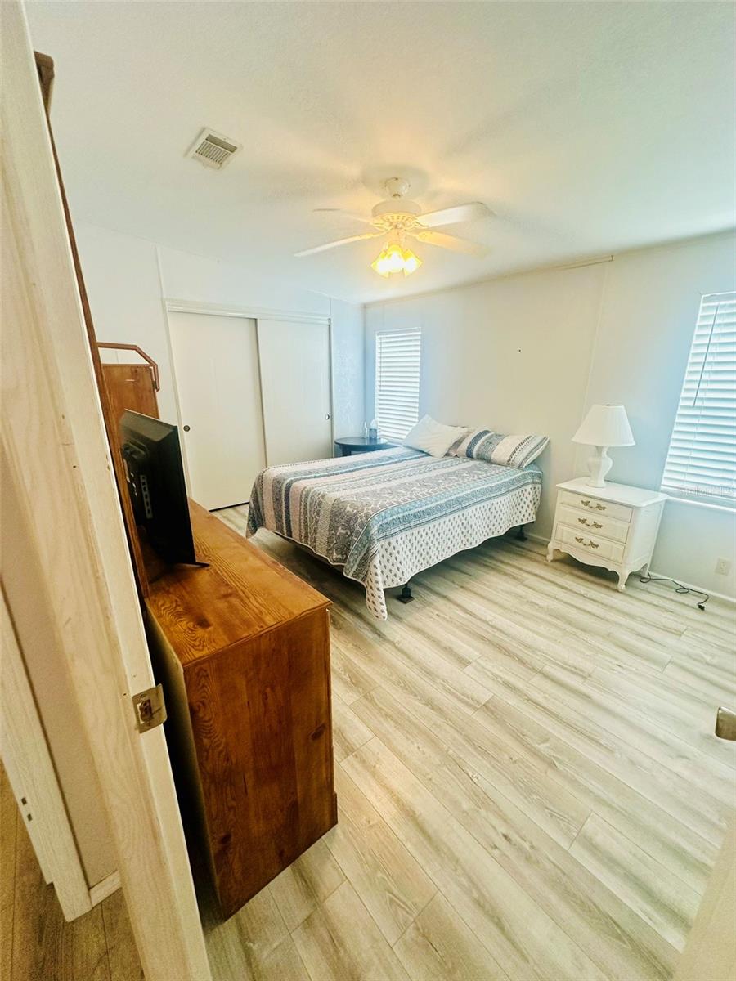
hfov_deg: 85.7
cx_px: 368
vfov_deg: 102.1
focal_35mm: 14
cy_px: 490
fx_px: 397
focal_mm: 2.22
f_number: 2.2
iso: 160
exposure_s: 1/120
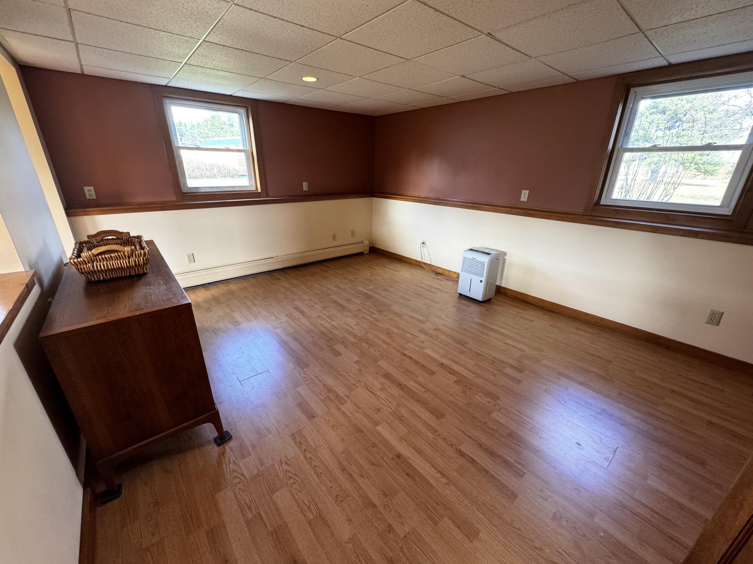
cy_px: 282
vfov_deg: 85.7
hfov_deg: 102.1
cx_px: 376
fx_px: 305
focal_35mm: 14
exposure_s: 1/60
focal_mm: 2.22
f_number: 2.2
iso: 200
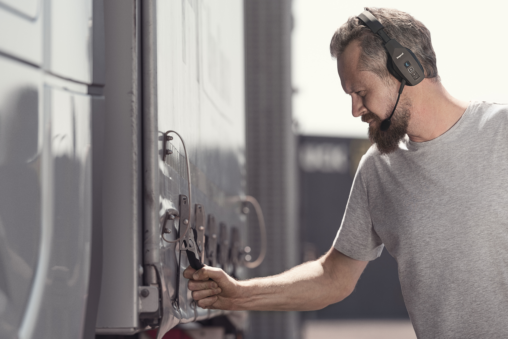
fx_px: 2328
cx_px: 254
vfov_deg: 8.3
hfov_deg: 12.5
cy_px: 170
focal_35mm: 165
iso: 100
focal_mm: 165
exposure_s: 1/1000
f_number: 4.5
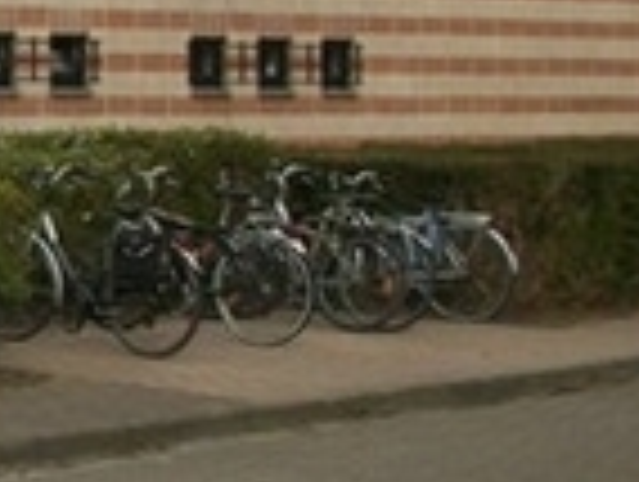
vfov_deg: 11.0
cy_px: 189
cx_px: -706
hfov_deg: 12.5
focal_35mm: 135
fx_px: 2496
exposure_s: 1/100
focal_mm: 5.7
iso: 80
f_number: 8.8
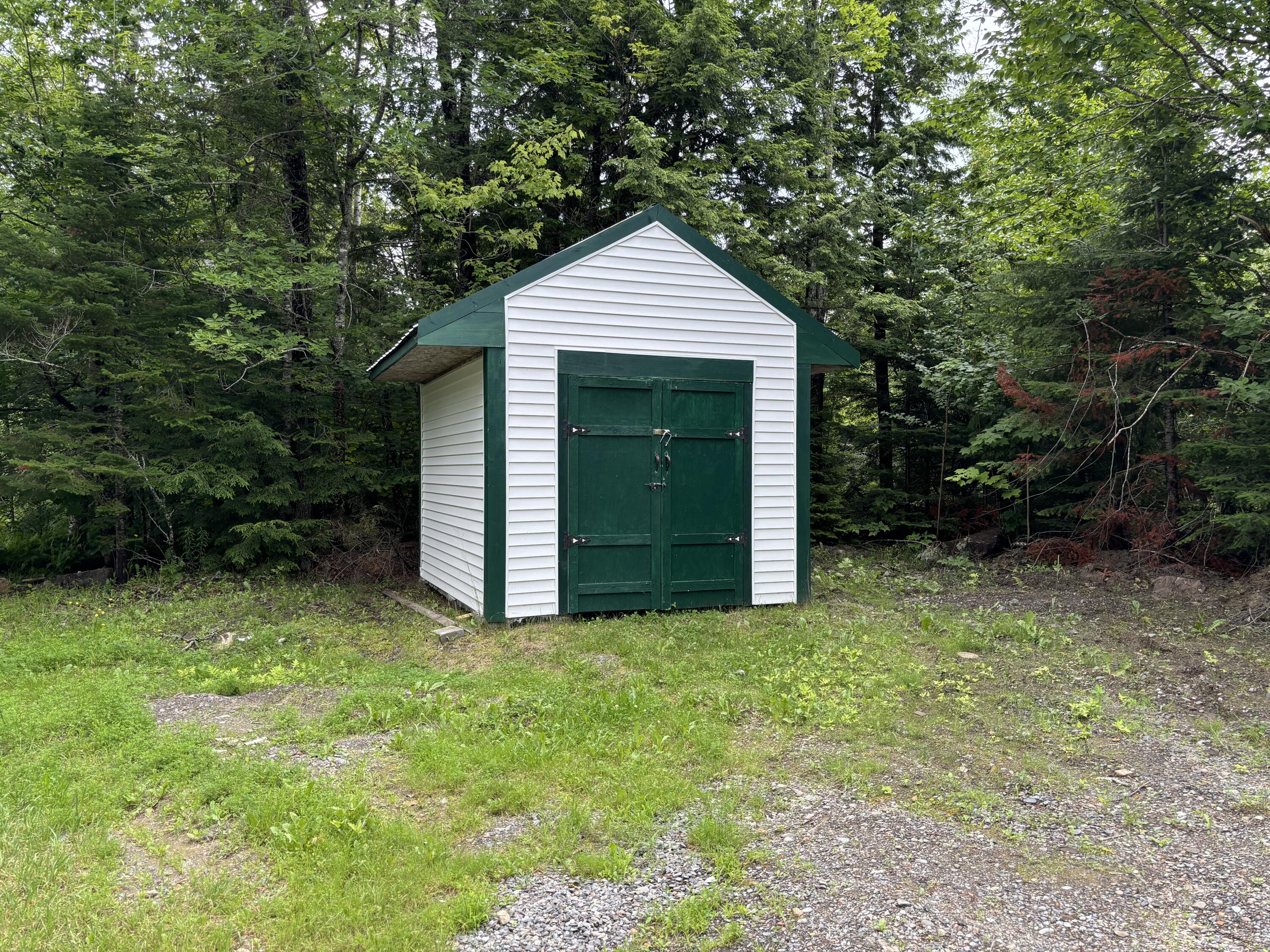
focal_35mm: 26
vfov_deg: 53.1
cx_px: 635
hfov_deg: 67.3
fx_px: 954
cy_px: 476
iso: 50
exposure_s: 1/411
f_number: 1.6
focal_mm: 5.96
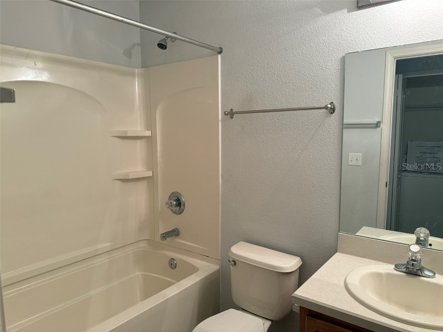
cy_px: 166
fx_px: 307
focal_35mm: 24
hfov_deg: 71.6
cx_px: 222
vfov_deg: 56.8
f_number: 1.78
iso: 250
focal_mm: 6.76
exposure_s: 1/60
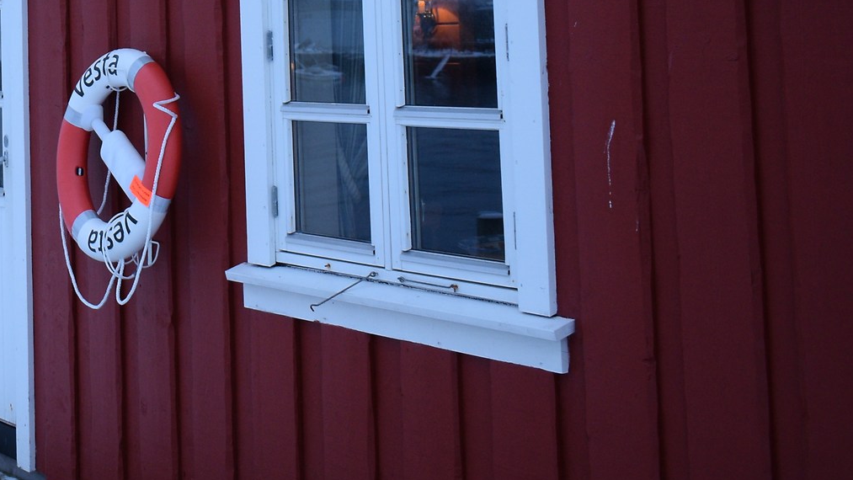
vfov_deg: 17.3
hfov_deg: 29.6
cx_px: 23
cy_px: -76
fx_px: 1516
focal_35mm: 67
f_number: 4
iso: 400
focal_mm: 18
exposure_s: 1/80
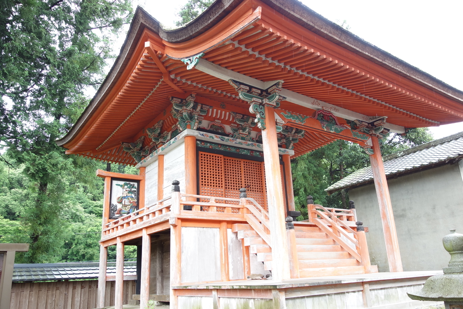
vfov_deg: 46.4
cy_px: 154
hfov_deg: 65.5
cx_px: 232
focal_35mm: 28
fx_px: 360
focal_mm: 10.4
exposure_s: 1/100
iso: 125
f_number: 2.2
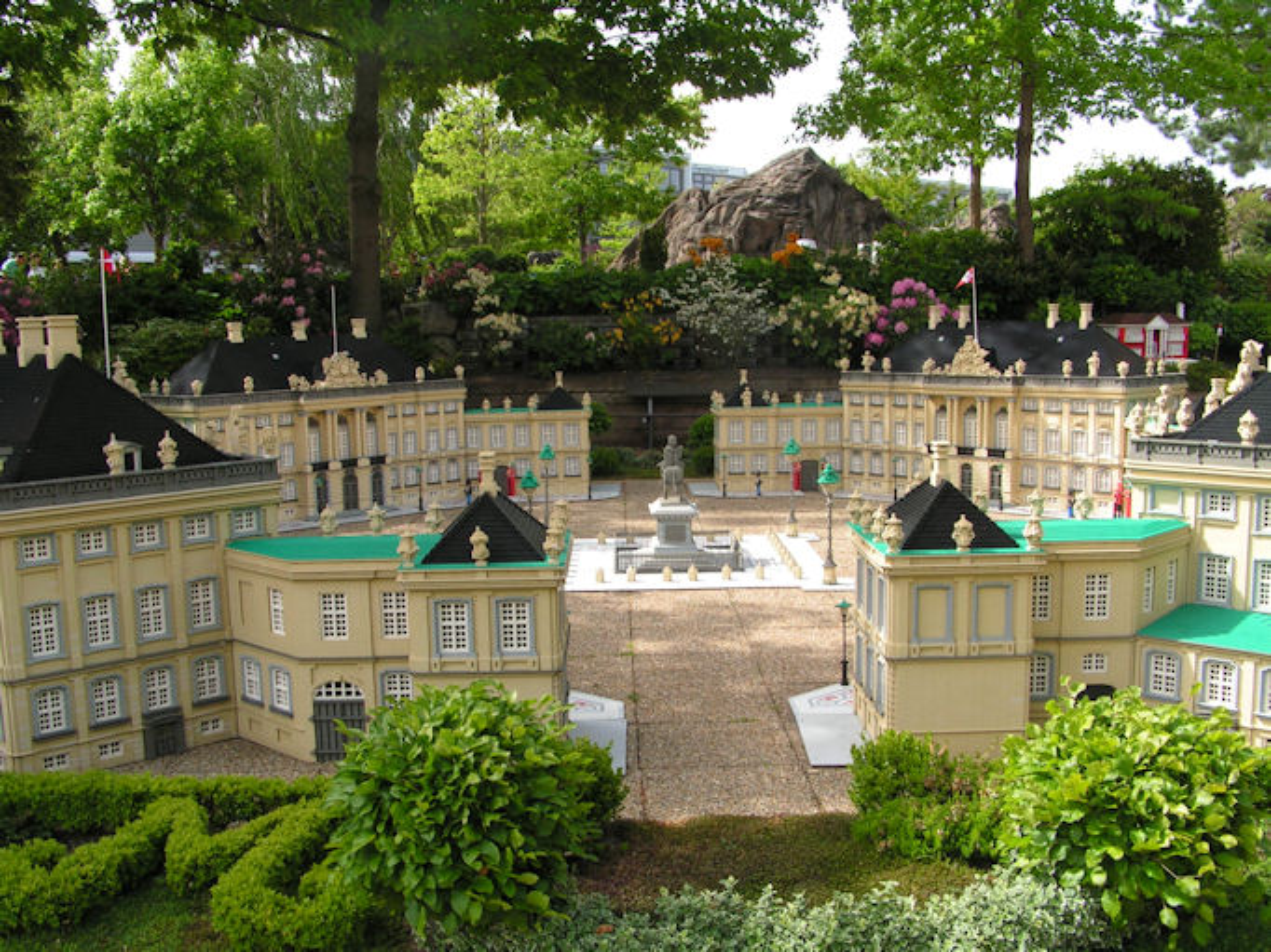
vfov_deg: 37.7
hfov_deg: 49.0
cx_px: 636
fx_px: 1395
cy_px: 476
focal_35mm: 38
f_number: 5.6
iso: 50
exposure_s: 1/125
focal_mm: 6.3
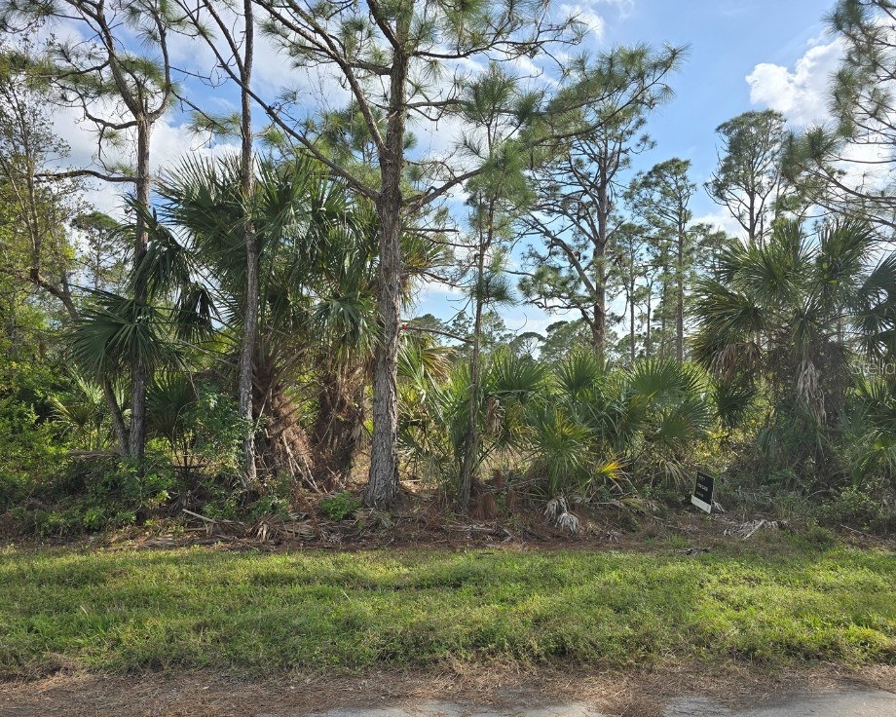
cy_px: 366
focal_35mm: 25
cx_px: 444
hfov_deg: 68.1
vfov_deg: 56.8
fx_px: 663
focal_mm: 6.3
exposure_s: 1/771
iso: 12
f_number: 1.7
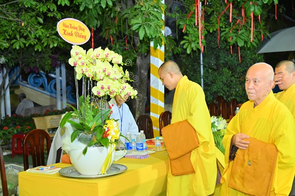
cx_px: 148
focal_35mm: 55
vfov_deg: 24.6
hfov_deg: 36.3
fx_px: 451
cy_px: 98
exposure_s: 1/160
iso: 1250
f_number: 4.5
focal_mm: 55
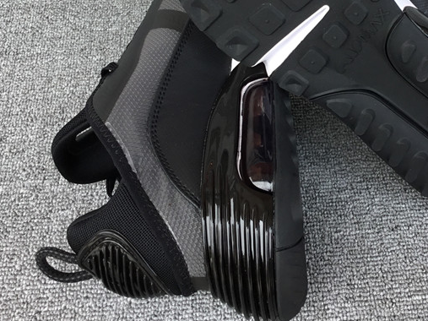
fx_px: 680
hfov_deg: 34.4
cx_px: 304
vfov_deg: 25.8
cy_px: 42
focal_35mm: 55
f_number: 2.4
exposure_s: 1/195
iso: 25
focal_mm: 3.3
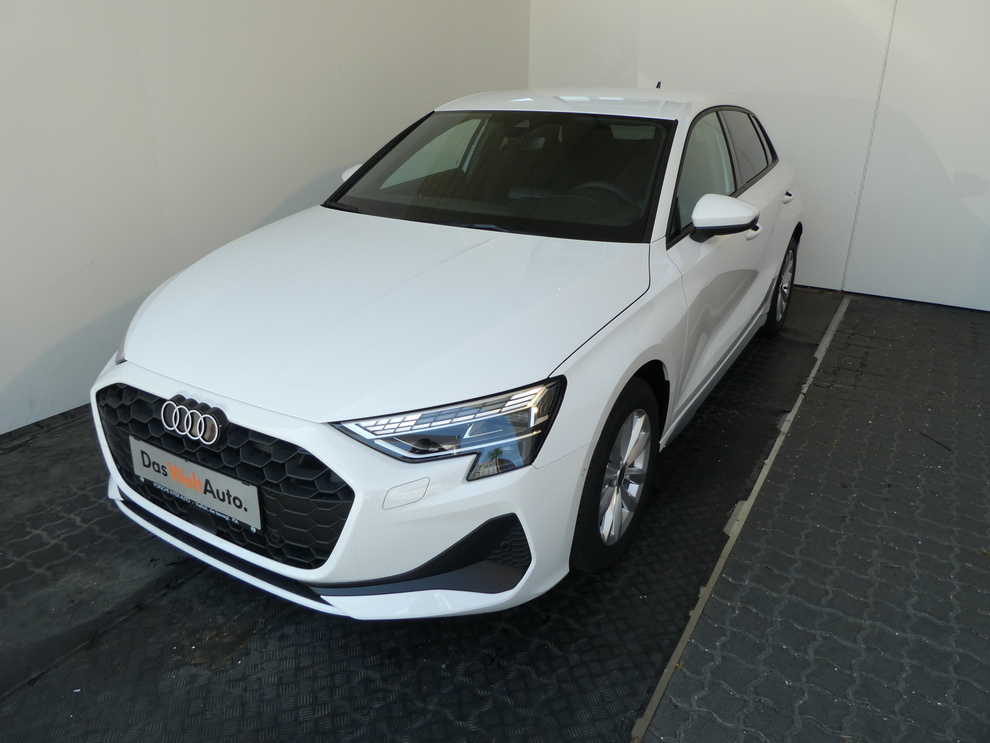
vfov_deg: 56.8
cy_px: 372
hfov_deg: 71.6
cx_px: 495
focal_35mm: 24
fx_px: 686
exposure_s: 1/200
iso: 80
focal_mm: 4.3
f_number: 3.3
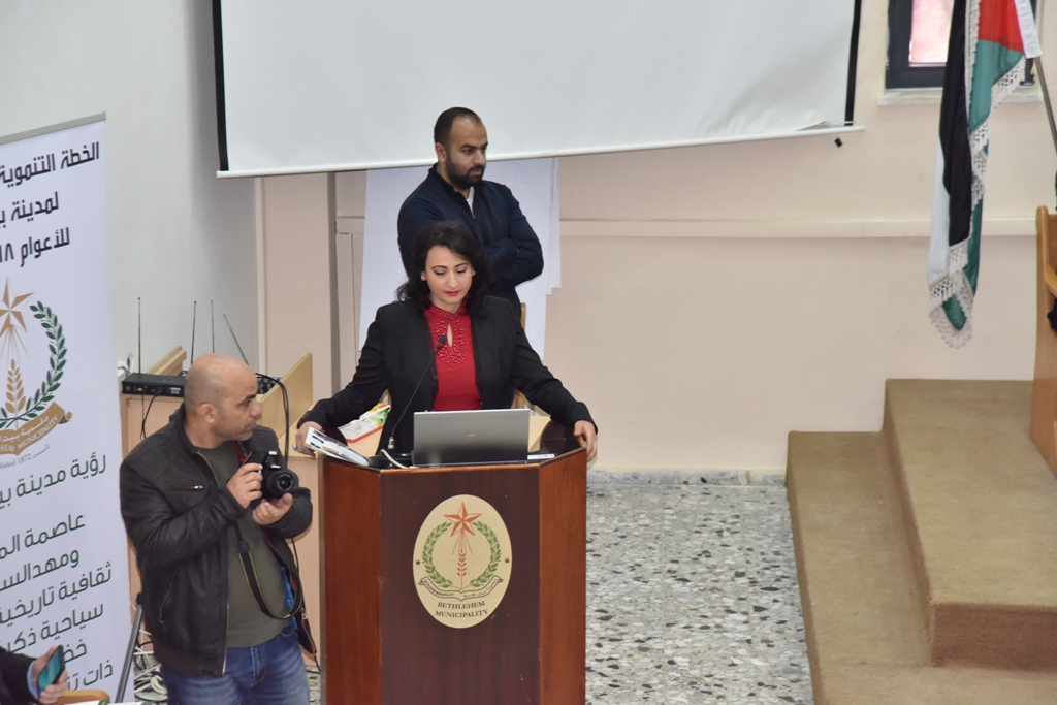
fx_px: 3524
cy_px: 352
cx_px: 528
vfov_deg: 11.4
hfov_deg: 17.1
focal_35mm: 120
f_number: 6.3
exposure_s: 1/250
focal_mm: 120
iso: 2500
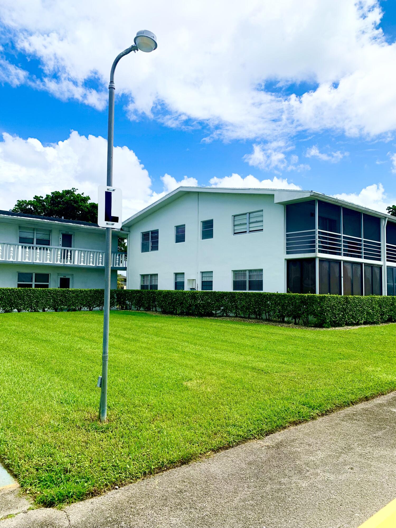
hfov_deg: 53.1
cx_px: 198
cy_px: 264
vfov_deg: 67.3
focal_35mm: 26
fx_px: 397
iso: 25
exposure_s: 1/3788
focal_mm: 4.25
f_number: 1.8
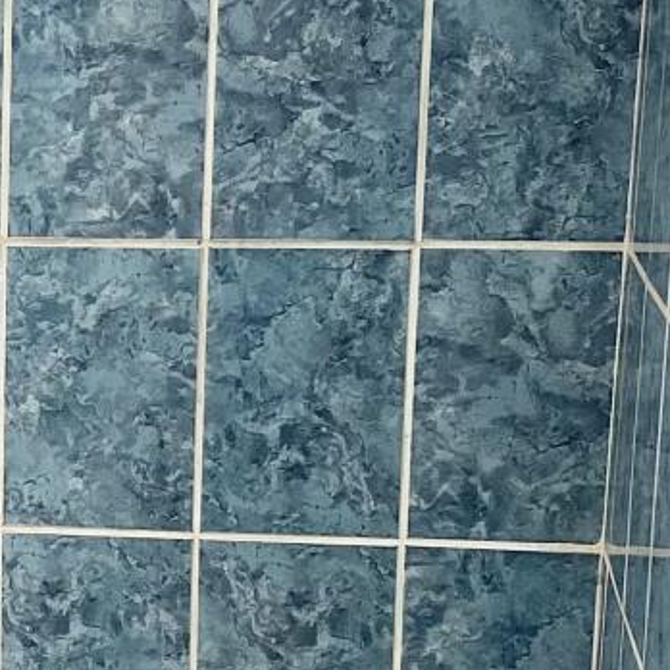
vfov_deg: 13.2
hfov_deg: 12.5
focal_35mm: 132
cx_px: -350
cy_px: 541
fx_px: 2891
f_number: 1.8
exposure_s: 1/120
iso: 80
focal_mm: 4.25
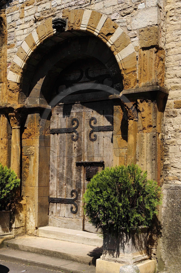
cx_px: 90
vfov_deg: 41.1
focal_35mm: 48
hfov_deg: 28.0
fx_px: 362
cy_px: 136
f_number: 14
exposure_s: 1/160
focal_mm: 48
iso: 200
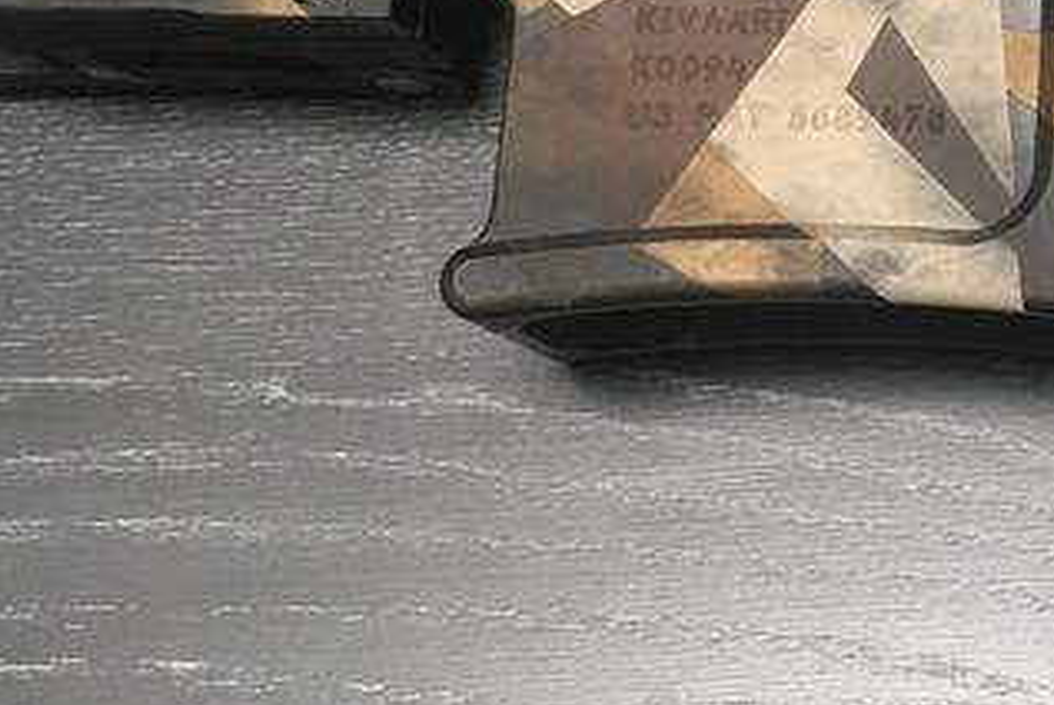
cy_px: 100
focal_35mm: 76
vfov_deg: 17.8
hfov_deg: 23.8
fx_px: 2227
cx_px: 1320
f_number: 2.2
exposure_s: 1/30
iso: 64
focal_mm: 4.15
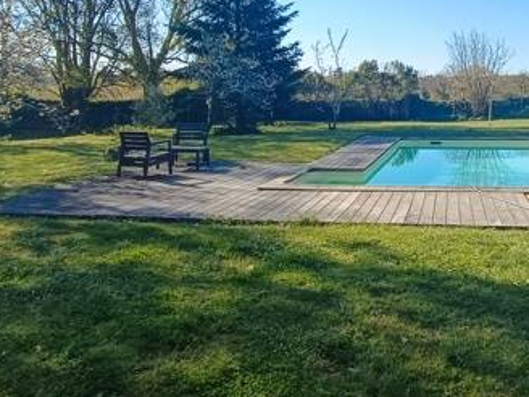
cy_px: 50
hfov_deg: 46.6
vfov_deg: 35.0
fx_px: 596
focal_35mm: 39
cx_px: 379
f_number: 2.2
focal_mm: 1.66
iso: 53
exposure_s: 1/666
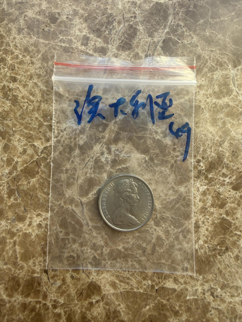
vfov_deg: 71.6
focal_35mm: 24
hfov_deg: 56.8
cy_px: 161
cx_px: 121
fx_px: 224
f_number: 2.2
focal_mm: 2.22
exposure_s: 1/99
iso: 40
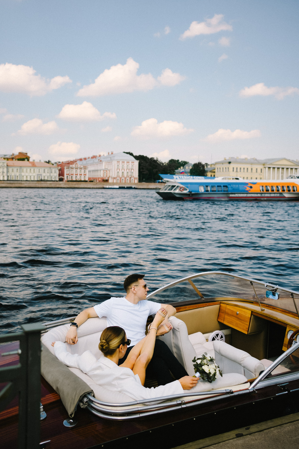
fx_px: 436
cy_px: 224
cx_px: 150
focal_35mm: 35
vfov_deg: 54.4
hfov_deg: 37.9
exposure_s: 1/2000
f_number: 3.2
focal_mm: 35
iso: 80
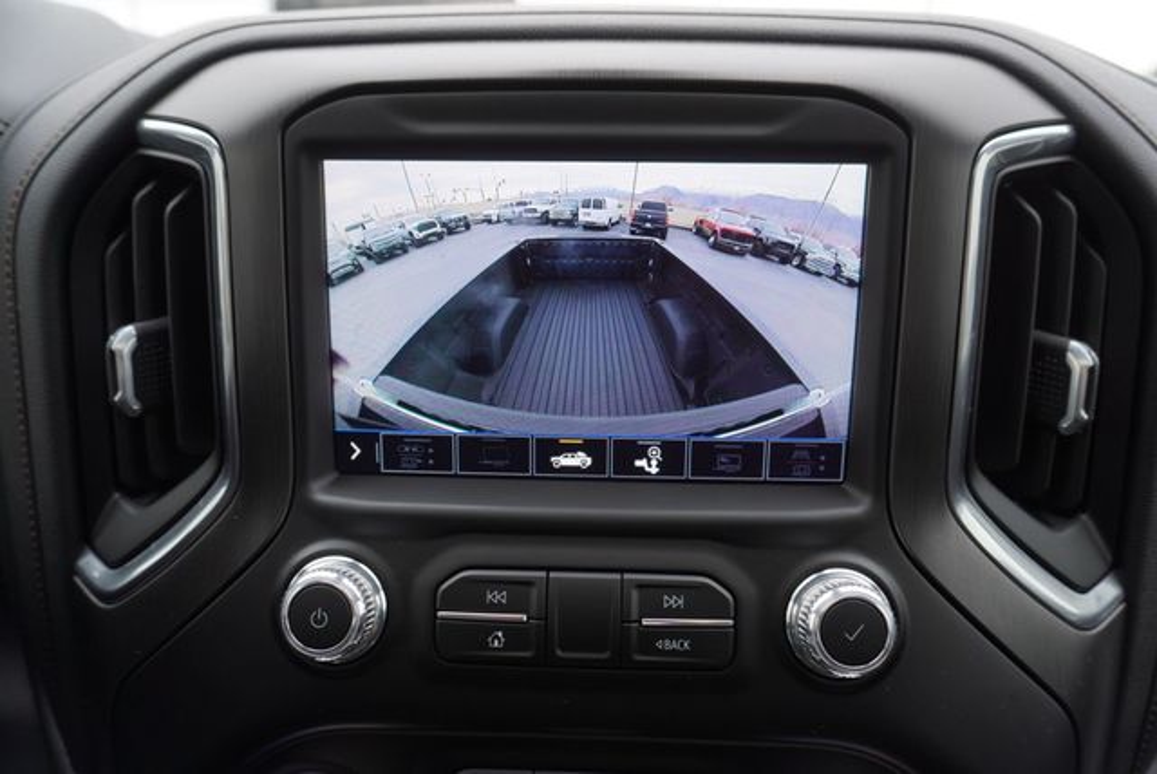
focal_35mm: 24
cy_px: 387
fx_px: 772
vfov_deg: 53.2
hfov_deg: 73.7
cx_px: 578
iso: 125
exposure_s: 1/60
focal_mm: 16
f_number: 4
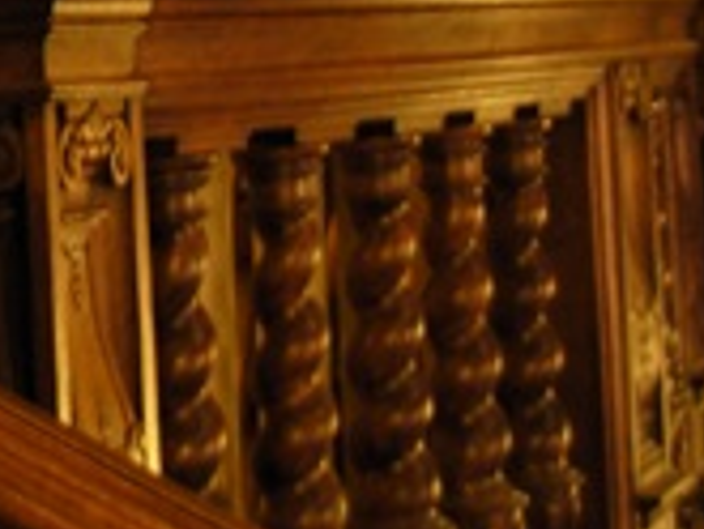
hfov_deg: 12.5
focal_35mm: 147
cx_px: -457
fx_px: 2992
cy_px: -256
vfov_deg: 9.8
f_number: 2.9
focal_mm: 6.3
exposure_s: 1/4
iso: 145
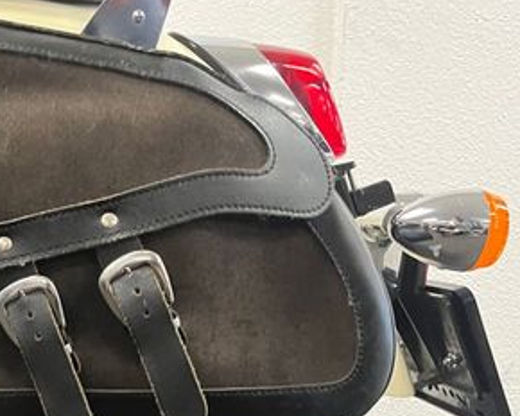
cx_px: -22
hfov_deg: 30.7
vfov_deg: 26.2
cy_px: 382
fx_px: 862
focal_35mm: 56
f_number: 1.6
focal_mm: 5.1
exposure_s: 1/33
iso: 400
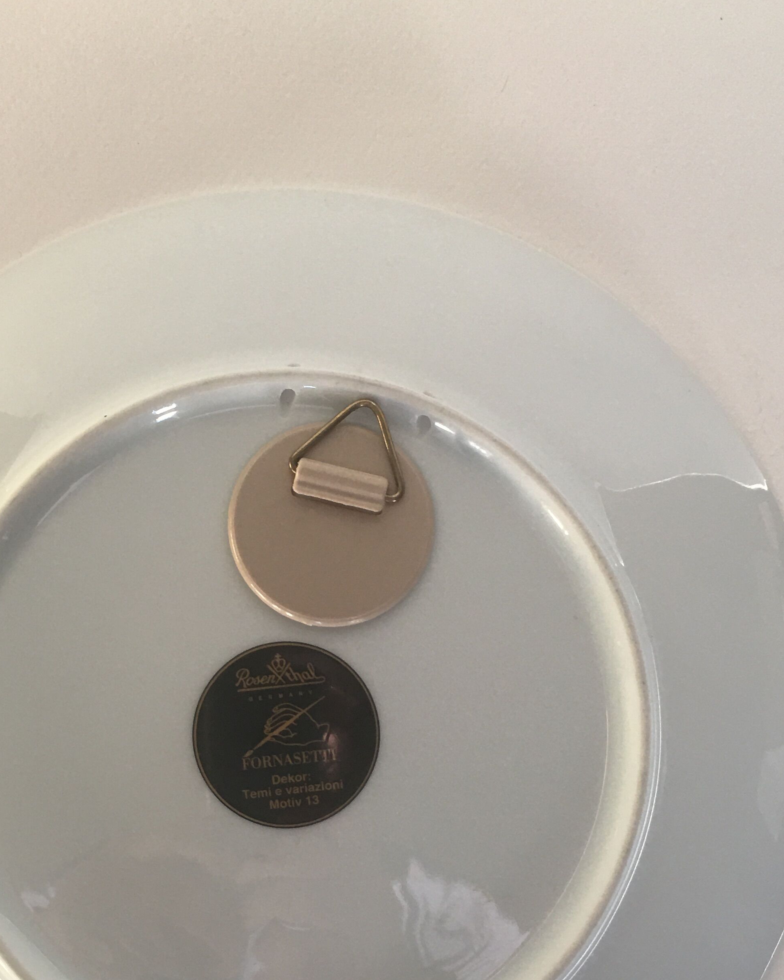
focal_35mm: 47
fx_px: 1363
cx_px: 292
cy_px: 681
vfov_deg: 38.9
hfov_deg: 31.9
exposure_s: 1/33
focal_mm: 4.15
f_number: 2.2
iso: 40
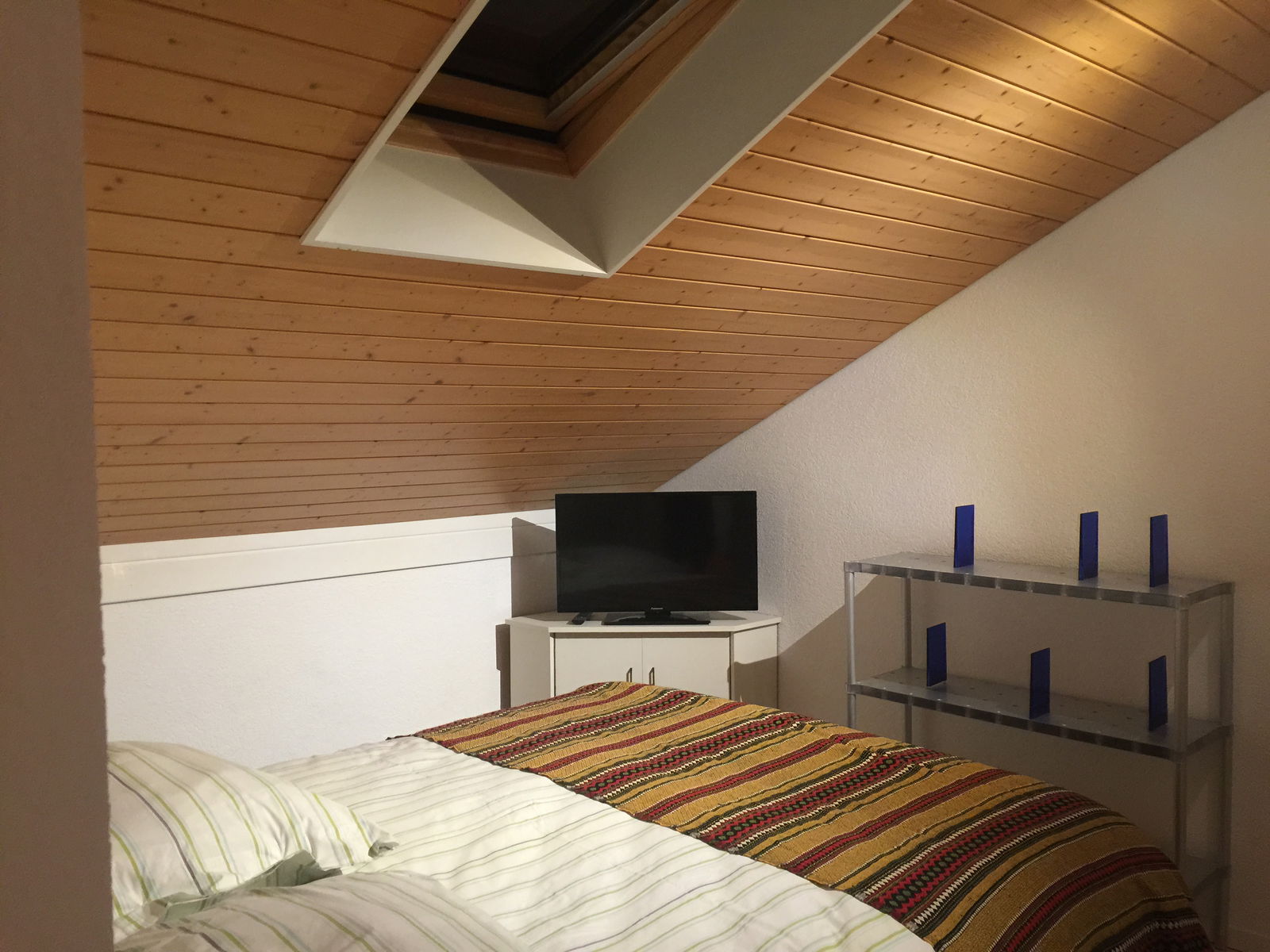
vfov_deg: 48.2
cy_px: 476
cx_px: 635
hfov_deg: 61.7
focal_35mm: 29
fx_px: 1064
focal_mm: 4.15
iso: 100
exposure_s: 1/17
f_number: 2.2
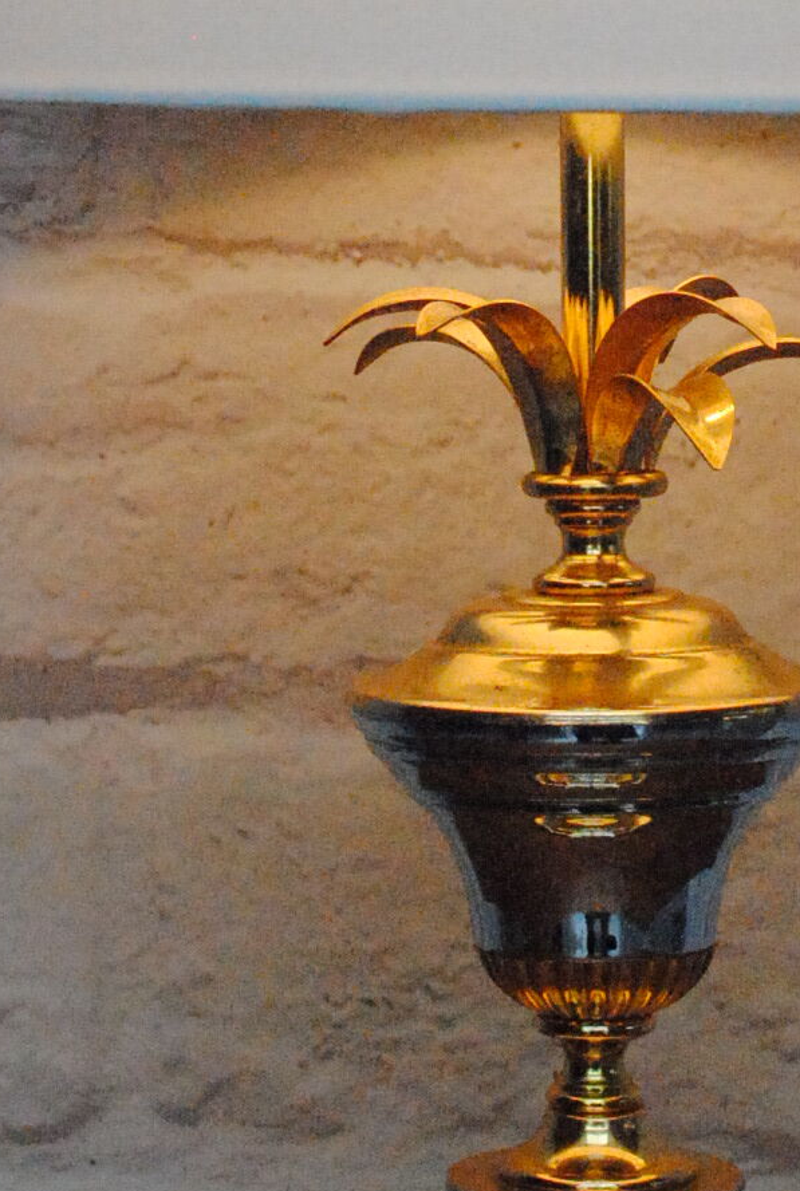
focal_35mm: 127
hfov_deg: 10.8
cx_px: 647
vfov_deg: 16.0
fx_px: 4212
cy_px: 289
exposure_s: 1/640
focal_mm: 26
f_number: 5.6
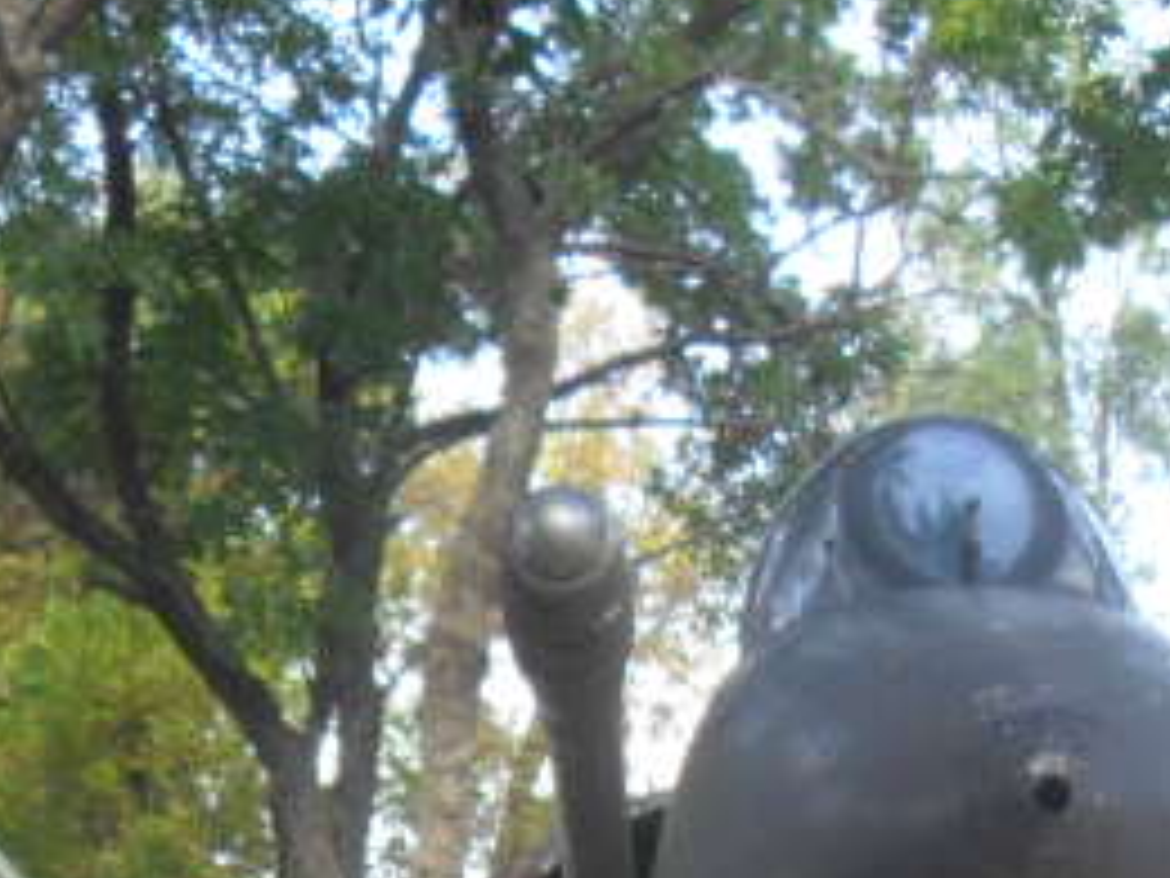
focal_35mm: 138
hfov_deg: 14.2
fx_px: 4664
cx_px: 909
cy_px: 1441
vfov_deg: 10.3
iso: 100
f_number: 3.2
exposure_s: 1/125
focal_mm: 6.3
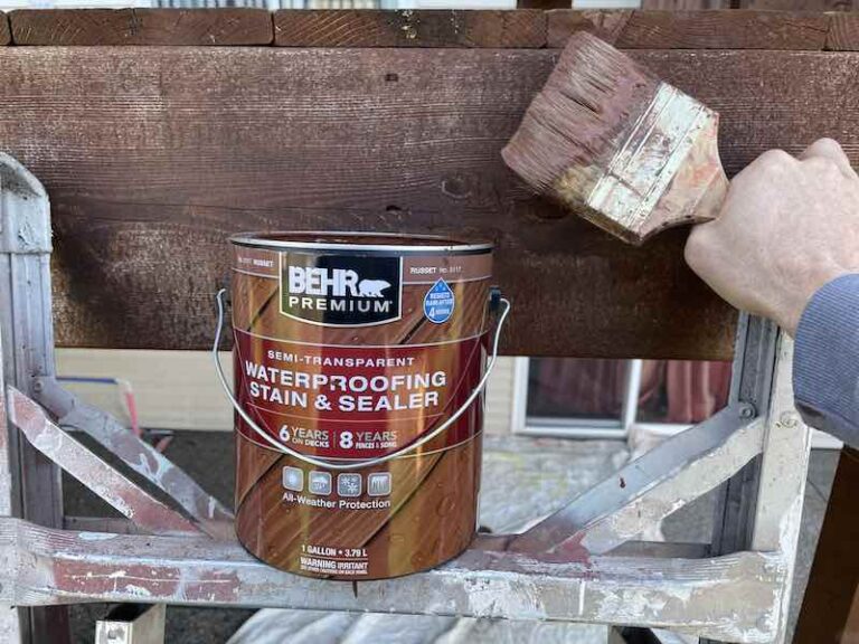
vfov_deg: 53.1
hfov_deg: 67.3
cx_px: 430
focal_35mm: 26
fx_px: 645
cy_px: 322
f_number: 1.6
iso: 32
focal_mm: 4.2
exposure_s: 1/176
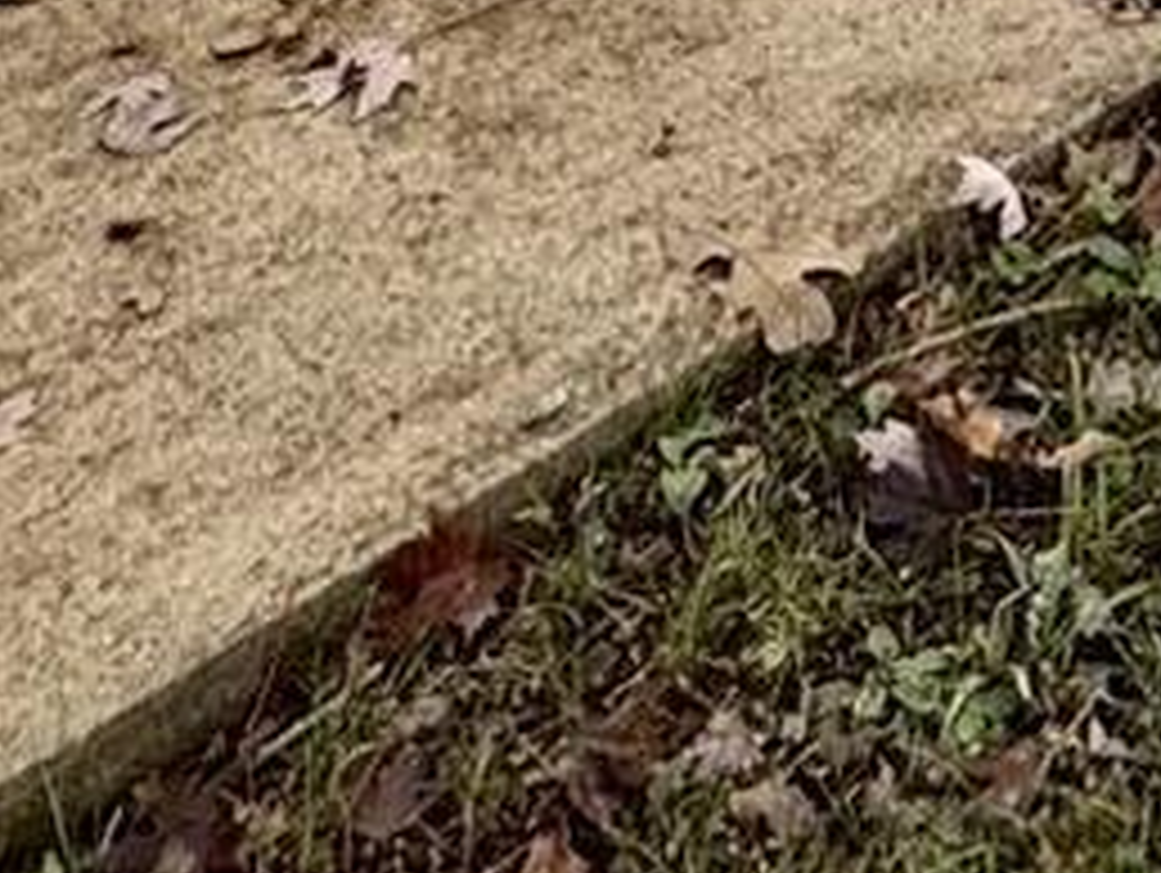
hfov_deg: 15.7
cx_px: 1935
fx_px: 3726
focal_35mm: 111
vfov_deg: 8.7
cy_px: -2295
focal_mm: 2.22
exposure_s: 1/328
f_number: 2.2
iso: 40
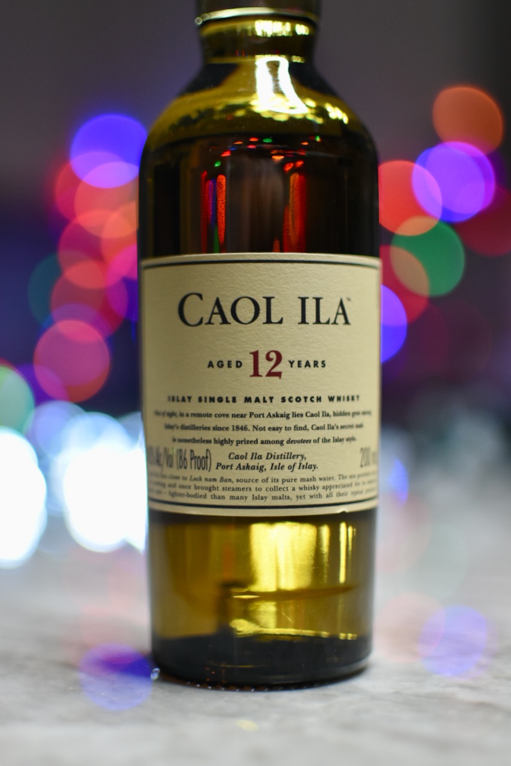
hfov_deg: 25.8
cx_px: 256
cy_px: 383
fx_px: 1117
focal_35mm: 52
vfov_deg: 37.8
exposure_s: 1/160
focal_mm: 35
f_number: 1.8
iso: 800
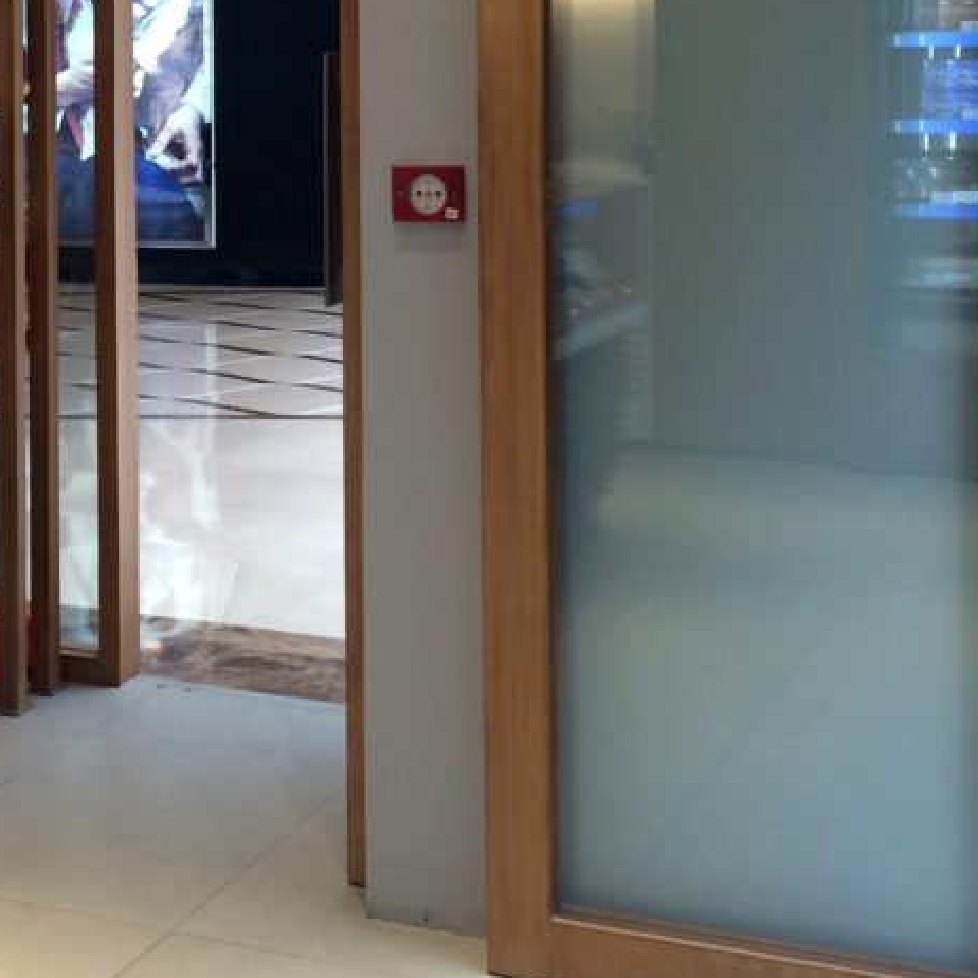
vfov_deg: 23.3
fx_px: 2269
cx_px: 72
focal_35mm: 71
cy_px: -13
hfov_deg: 23.6
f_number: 2.2
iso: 40
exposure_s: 1/33
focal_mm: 4.15
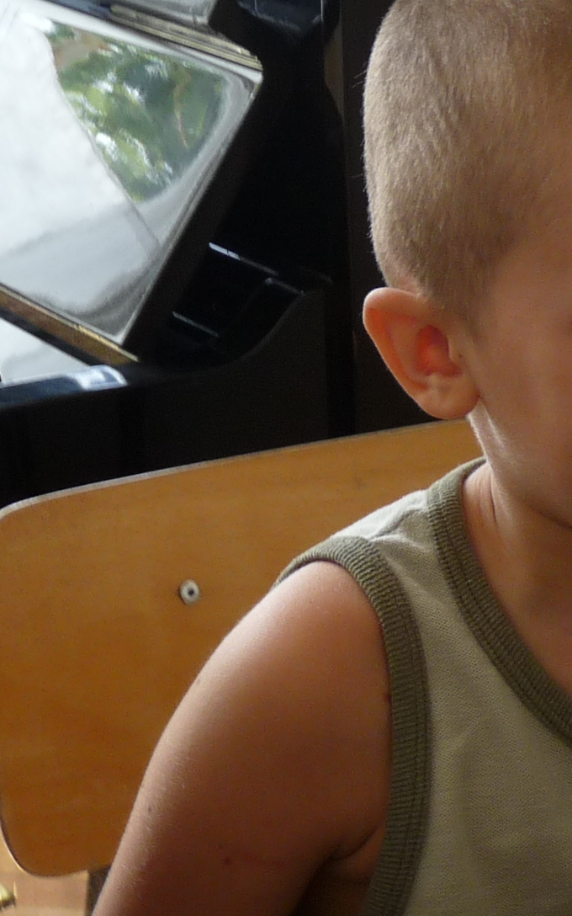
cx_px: 365
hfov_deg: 9.7
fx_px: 3367
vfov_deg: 15.5
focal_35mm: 135
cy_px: 445
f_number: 3
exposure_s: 1/50
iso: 100
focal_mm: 6.8
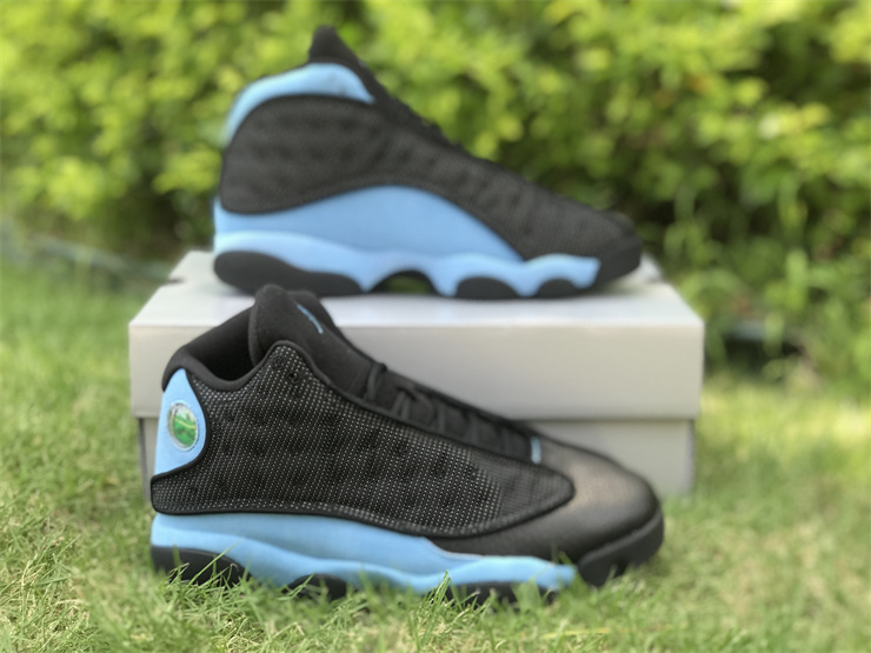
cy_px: 326
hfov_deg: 33.8
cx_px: 436
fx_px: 1434
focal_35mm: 57
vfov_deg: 25.7
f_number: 2.8
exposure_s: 1/100
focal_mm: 6.6
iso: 32
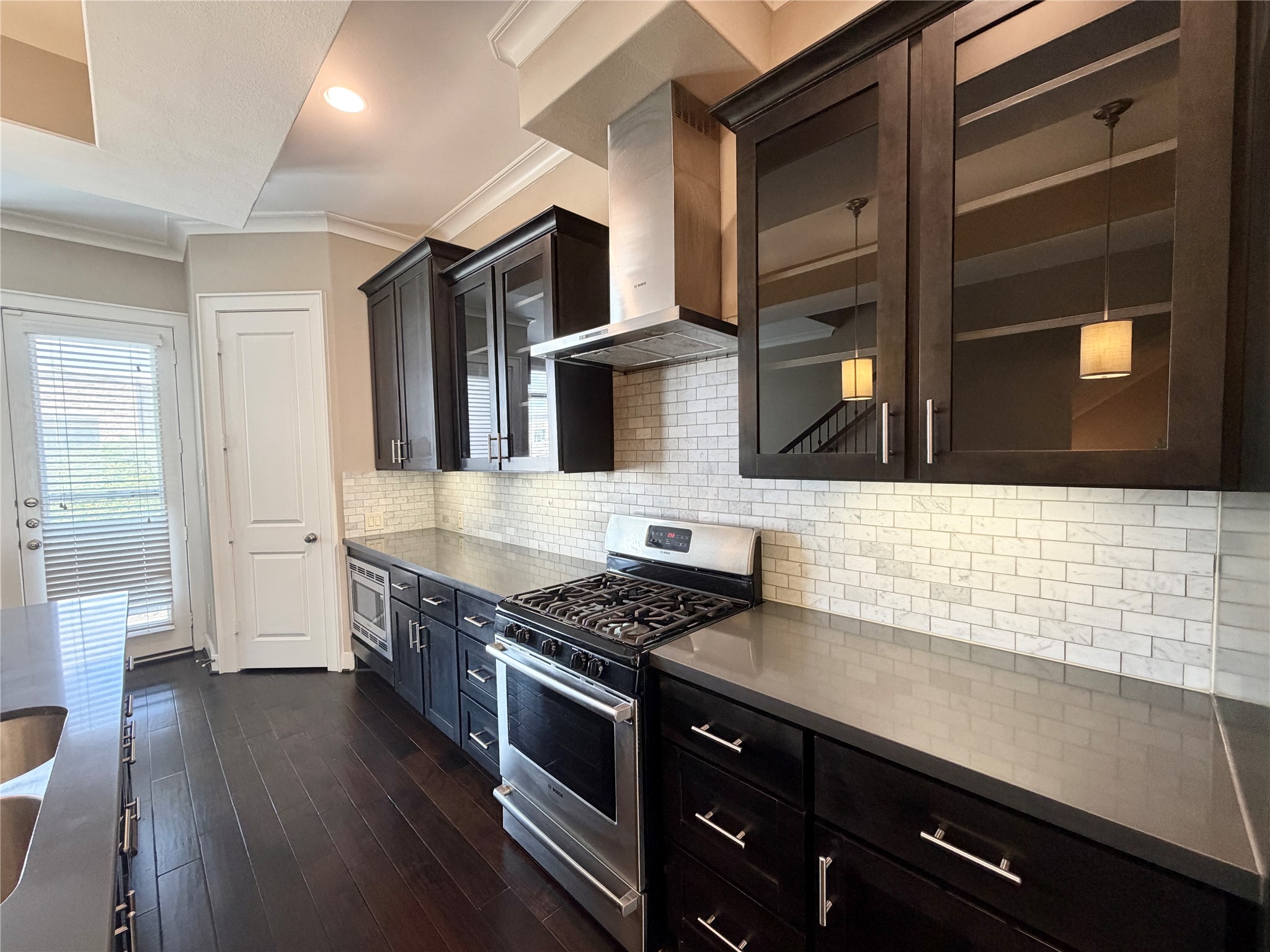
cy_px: 476
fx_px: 514
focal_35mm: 14
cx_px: 635
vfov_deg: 85.7
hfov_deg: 102.1
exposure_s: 1/60
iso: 250
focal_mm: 2.22
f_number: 2.2
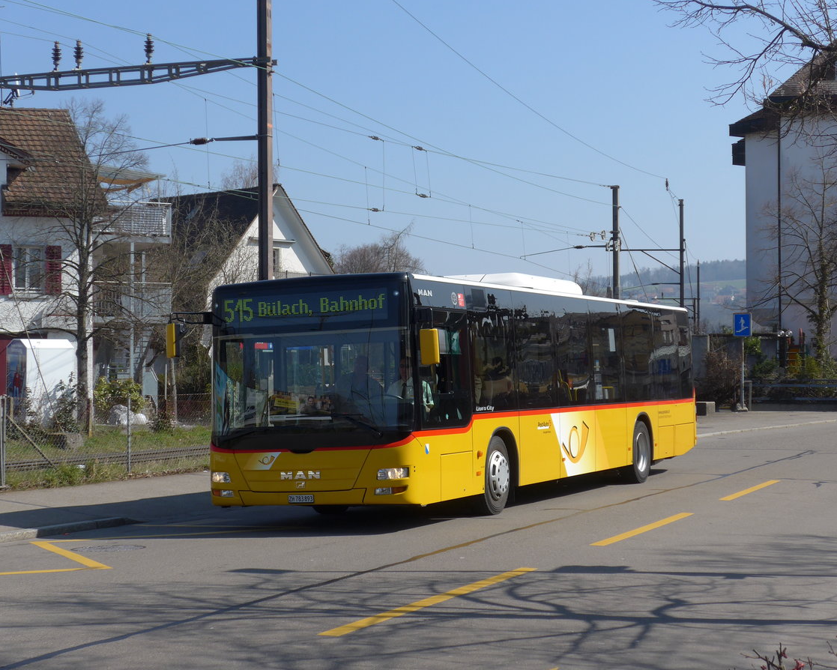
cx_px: 425
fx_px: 1610
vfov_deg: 23.5
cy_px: 336
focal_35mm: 65
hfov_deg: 29.1
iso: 80
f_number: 3.7
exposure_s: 1/1300
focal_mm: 12.7
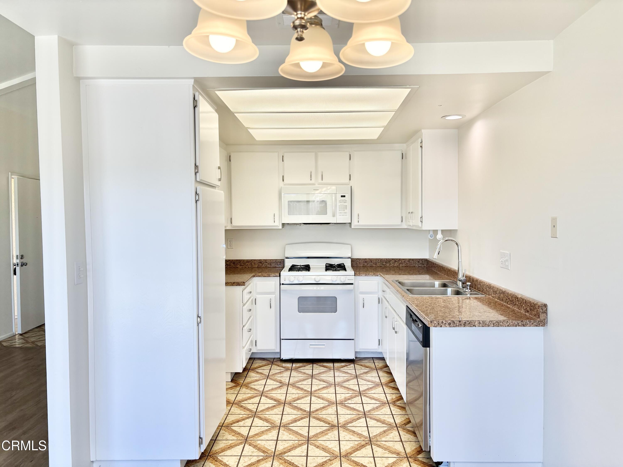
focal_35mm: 26
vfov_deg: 53.1
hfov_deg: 67.3
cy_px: 234
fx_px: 468
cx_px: 312
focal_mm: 5.96
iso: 50
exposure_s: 1/301
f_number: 1.6
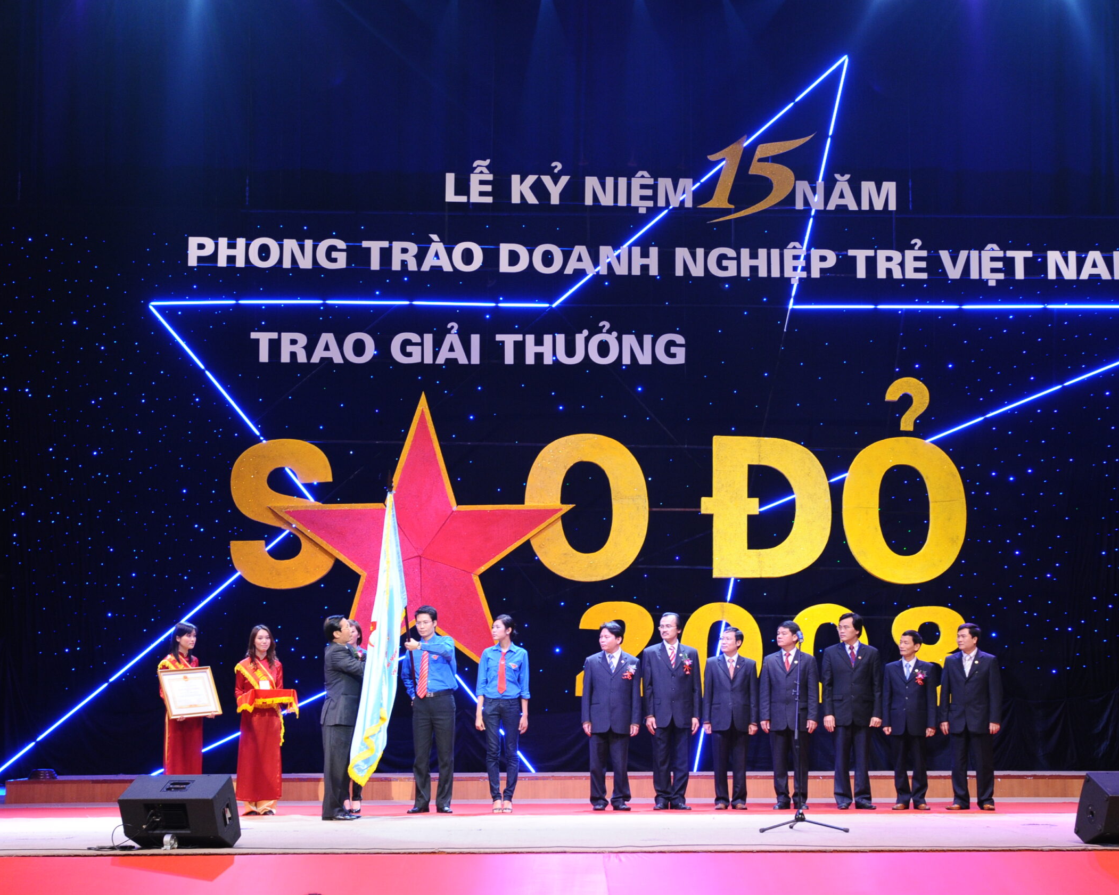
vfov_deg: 23.8
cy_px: 445
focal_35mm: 64
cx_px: 607
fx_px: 2119
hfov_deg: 29.6
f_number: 5.6
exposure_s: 1/60
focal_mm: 56
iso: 1600
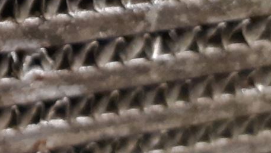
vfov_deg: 9.0
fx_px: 913
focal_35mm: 127
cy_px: -152
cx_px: -214
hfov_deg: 14.8
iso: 250
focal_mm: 3.93
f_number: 1.7
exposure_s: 1/33
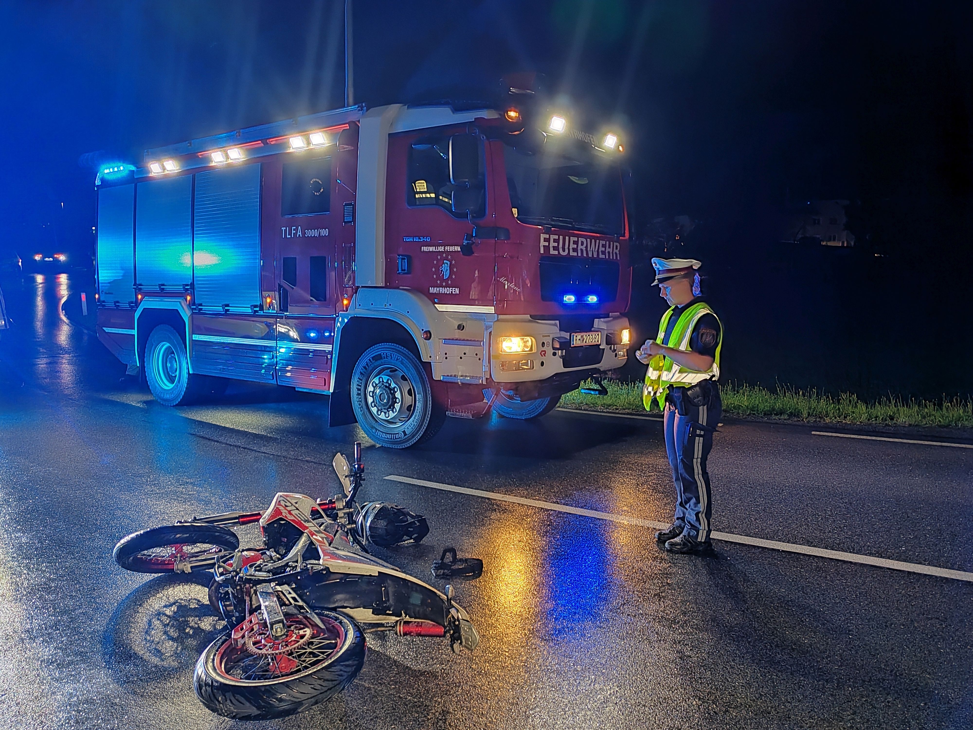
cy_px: 365
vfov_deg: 51.4
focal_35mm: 27
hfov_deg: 65.3
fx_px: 759
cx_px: 486
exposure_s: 1/50
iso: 1250
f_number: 1.9
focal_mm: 5.52
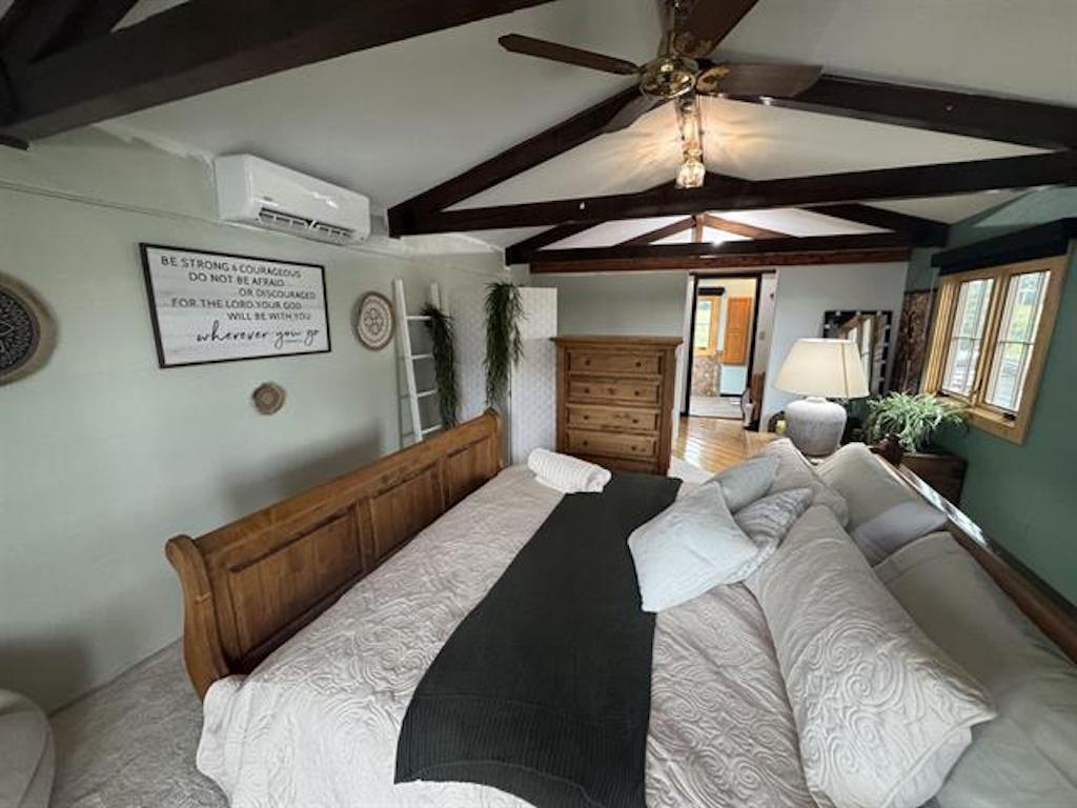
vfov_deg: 85.7
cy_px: 404
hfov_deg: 102.1
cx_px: 538
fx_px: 436
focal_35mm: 14
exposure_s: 1/60
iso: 400
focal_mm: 2.22
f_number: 2.2
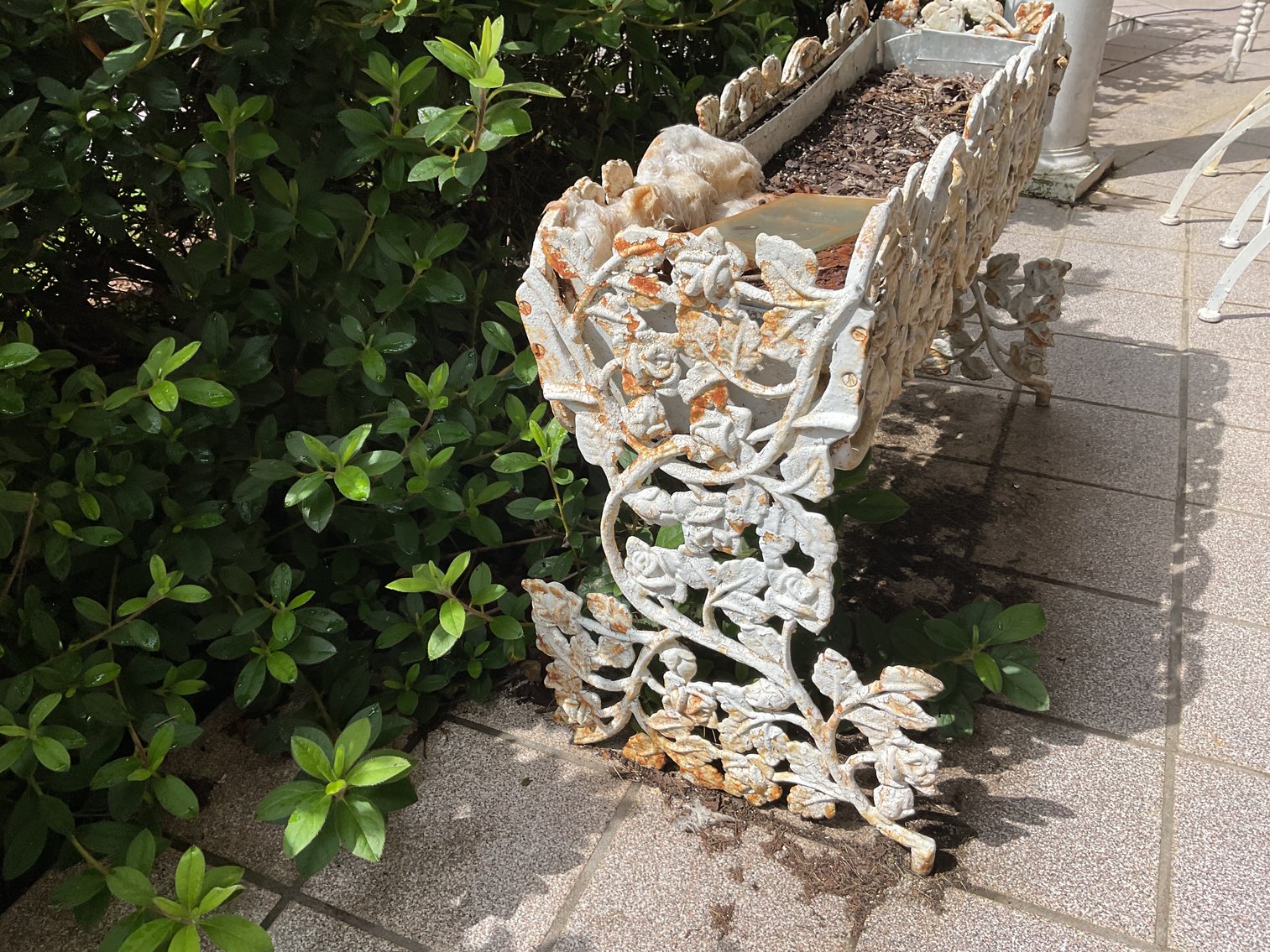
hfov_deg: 61.7
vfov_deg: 48.2
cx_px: 635
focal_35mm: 29
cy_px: 476
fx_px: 1064
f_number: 1.8
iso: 16
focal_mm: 3
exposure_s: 1/1786
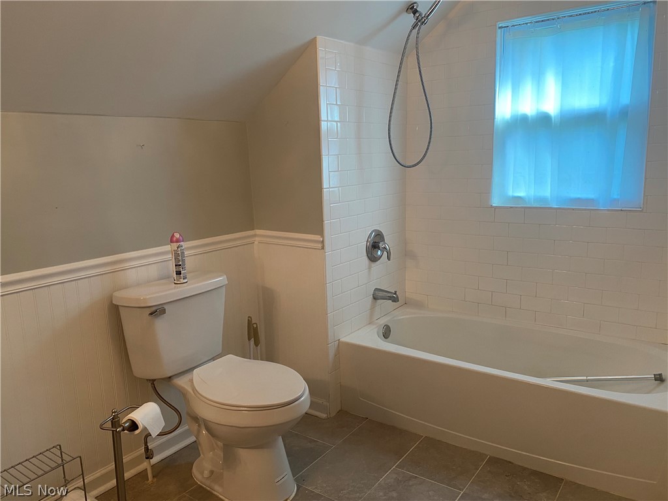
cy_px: 250
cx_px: 334
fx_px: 502
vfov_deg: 53.1
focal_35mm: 26
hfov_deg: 67.3
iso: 100
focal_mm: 4.25
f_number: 1.8
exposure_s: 1/60
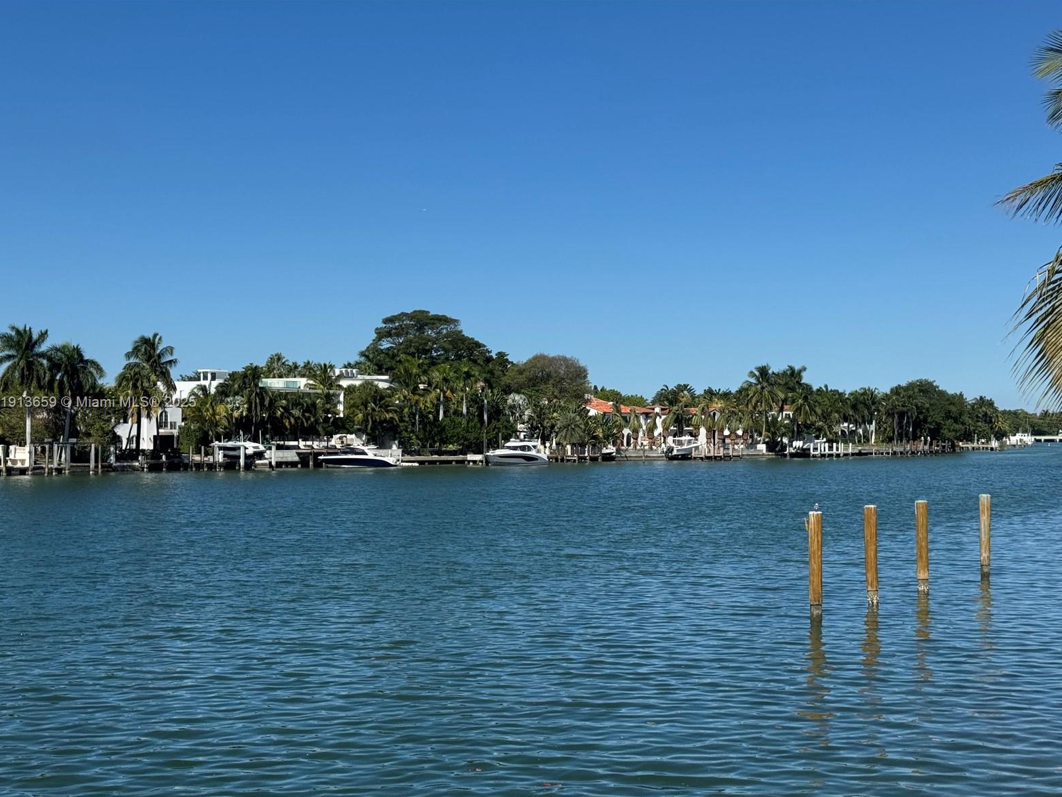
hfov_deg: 38.9
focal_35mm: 49
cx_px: 522
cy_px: 403
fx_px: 1504
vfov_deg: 29.7
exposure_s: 1/7092
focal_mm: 6.76
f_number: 1.78
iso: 64
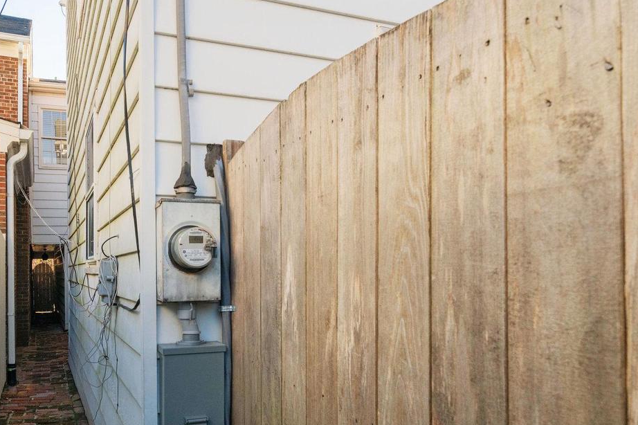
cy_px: 275
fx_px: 443
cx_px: 223
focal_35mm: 25
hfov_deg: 69.9
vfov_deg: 50.5
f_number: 8
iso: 1250
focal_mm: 16
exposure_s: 1/500
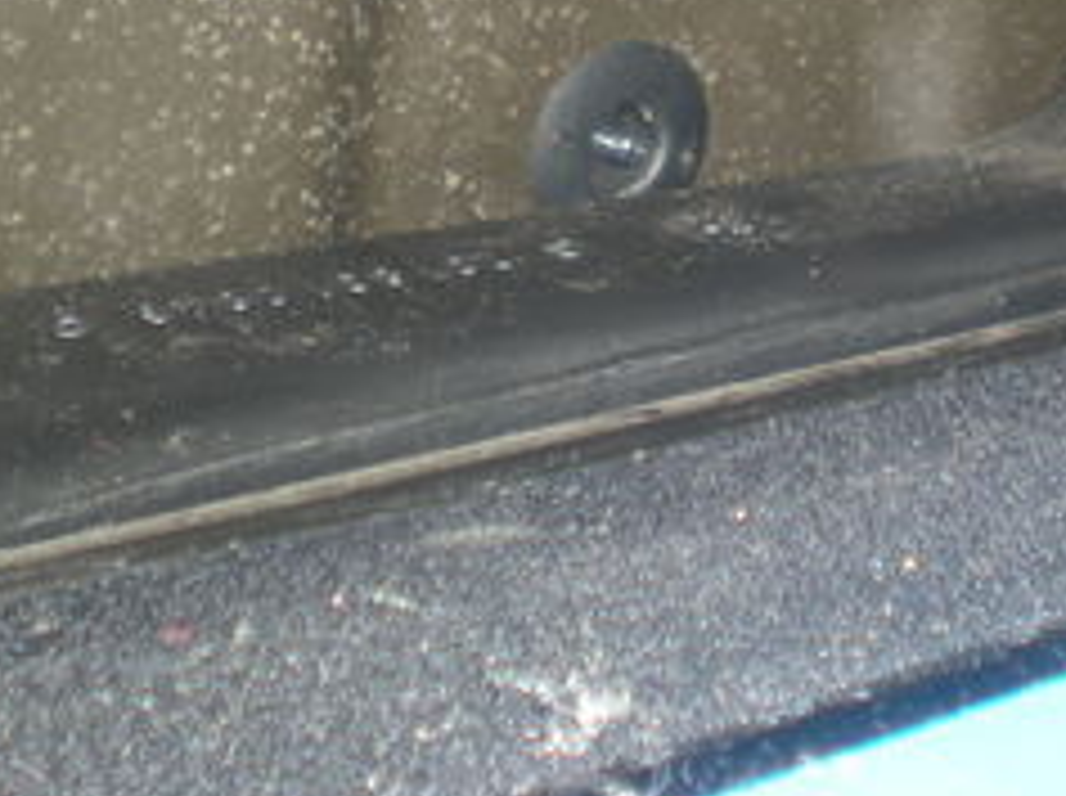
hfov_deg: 16.5
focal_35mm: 119
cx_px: 805
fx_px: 3659
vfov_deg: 12.0
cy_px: -247
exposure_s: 1/60
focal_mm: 7.4
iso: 75
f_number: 3.5
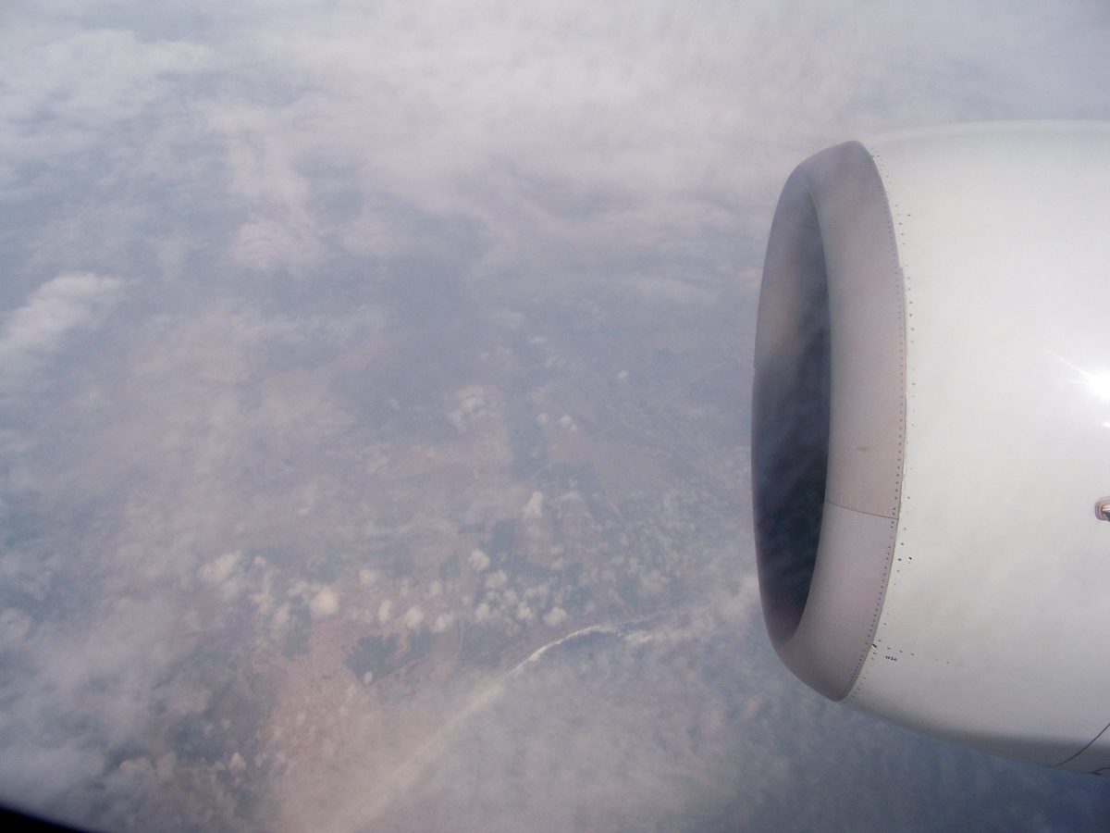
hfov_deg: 55.4
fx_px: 1058
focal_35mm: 33
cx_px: 555
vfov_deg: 42.9
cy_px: 416
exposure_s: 1/1000
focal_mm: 5.85
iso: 80
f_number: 4
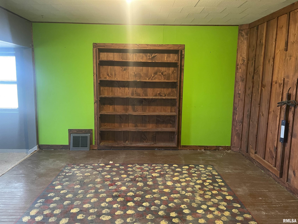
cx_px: 149
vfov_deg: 54.9
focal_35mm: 25
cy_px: 112
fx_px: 215
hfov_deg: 69.4
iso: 640
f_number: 1.6
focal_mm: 5.1
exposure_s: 1/40
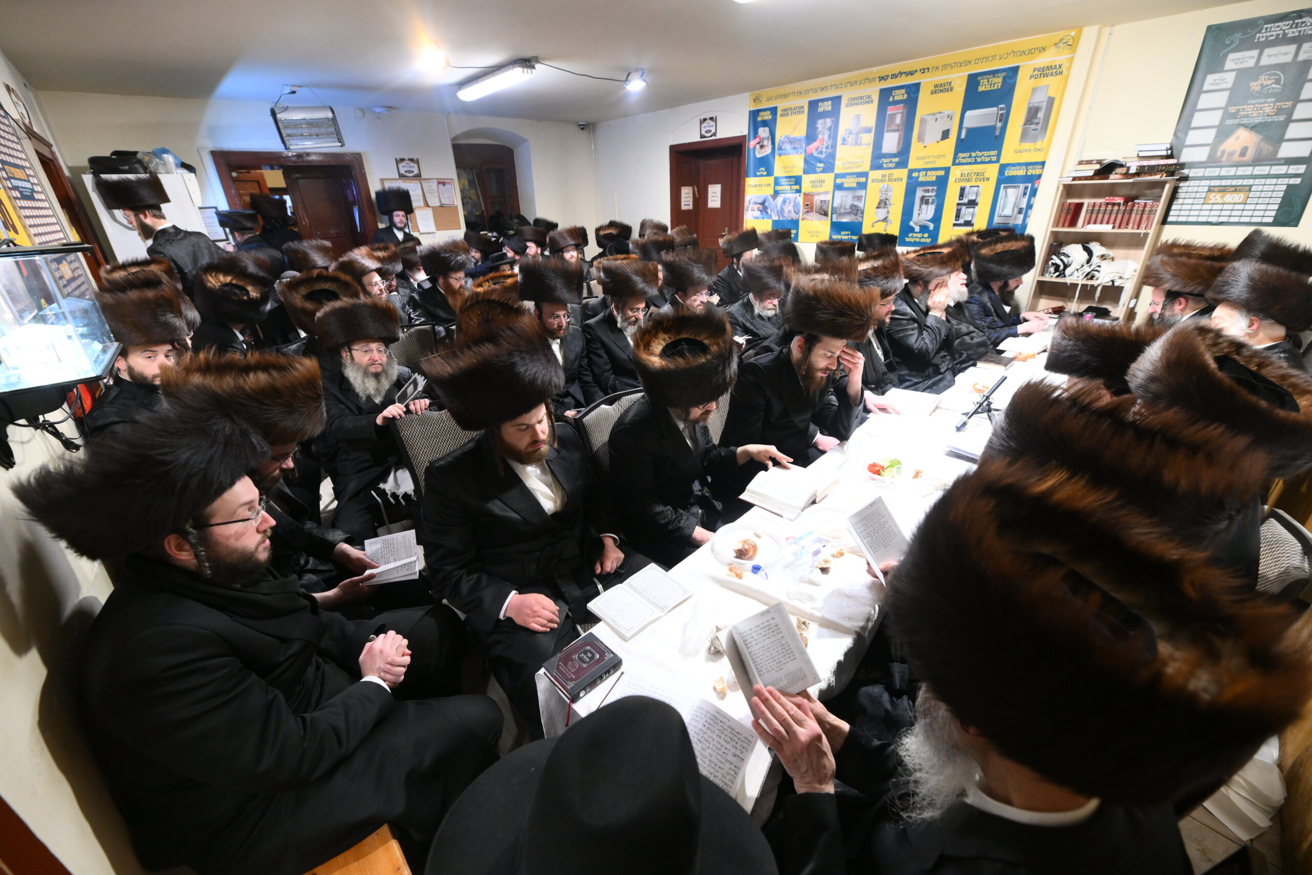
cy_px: 438
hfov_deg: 104.3
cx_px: 656
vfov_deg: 81.2
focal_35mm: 14
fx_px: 510
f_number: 4
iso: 3200
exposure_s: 1/100
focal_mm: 14
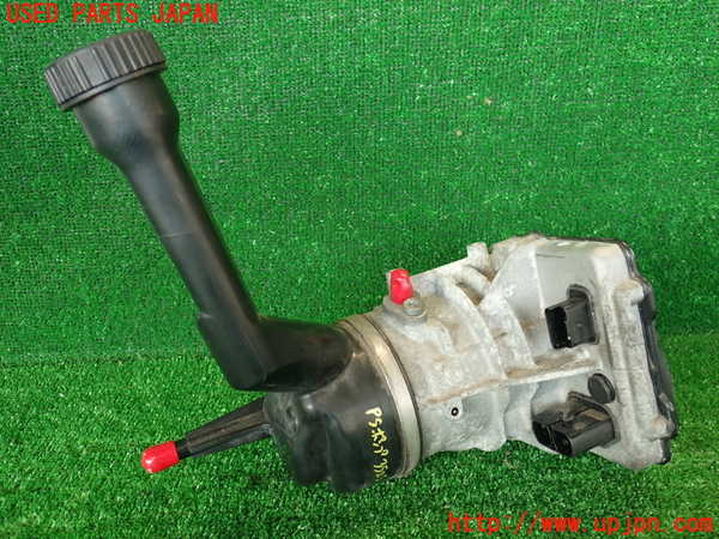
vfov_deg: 44.2
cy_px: 270
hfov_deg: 56.8
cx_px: 360
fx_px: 665
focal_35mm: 32
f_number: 2.4
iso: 200
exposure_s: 1/40
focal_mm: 5.79
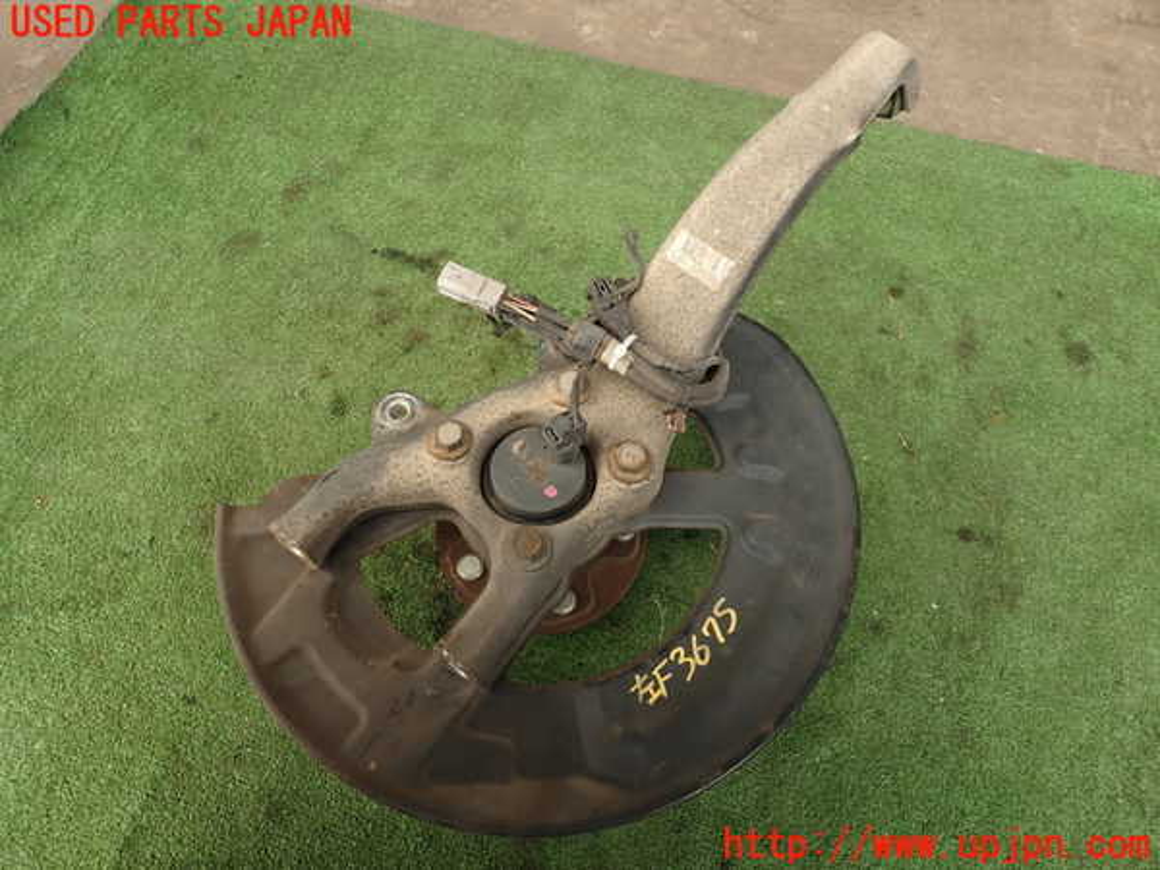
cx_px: 580
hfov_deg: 69.4
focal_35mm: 25
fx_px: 838
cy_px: 435
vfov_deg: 54.9
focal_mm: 4.5
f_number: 2.8
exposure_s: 1/80
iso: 100
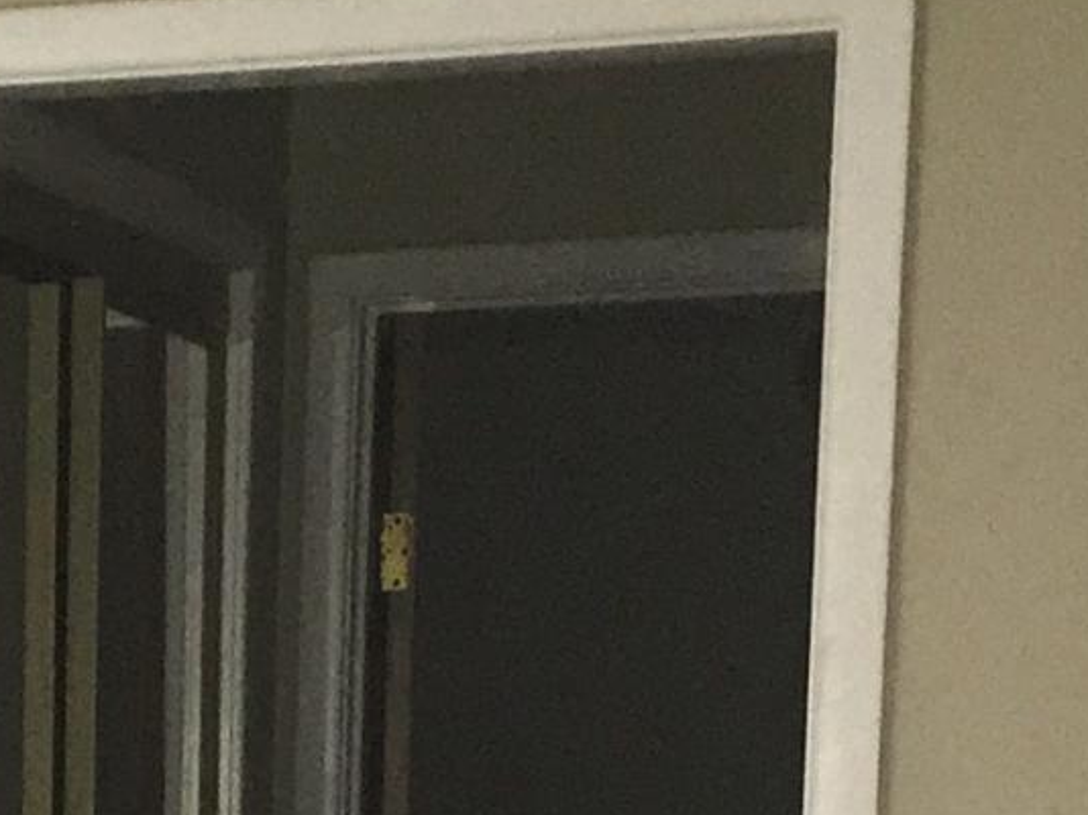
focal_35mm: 163
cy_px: 1616
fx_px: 5121
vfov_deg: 8.6
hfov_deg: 11.4
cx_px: -719
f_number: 2.2
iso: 160
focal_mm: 4.15
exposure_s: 1/20
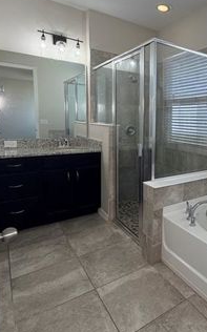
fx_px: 226
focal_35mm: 25
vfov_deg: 72.3
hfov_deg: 45.3
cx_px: 180
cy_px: 146
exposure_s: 1/120
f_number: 2.2
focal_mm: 2.22
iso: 80
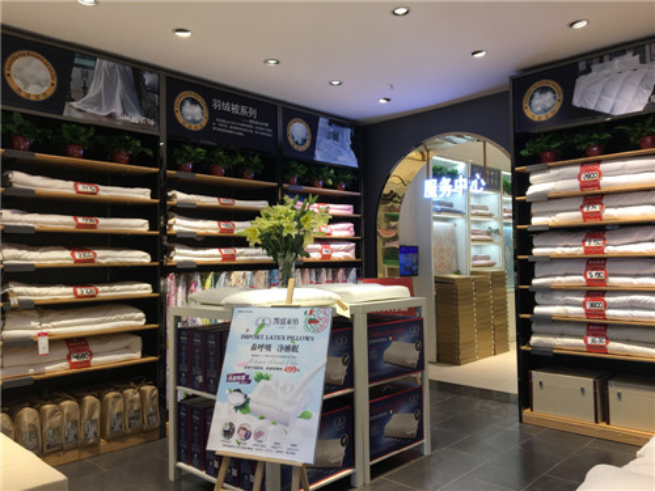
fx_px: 549
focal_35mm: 29
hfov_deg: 61.7
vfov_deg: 48.2
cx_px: 328
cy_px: 246
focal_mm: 4.15
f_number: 2.2
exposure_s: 1/50
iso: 32
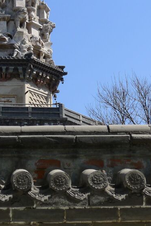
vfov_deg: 15.8
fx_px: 805
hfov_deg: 10.6
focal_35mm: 128
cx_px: -2
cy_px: 16
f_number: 4
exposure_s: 1/640
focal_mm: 12.8
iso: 80
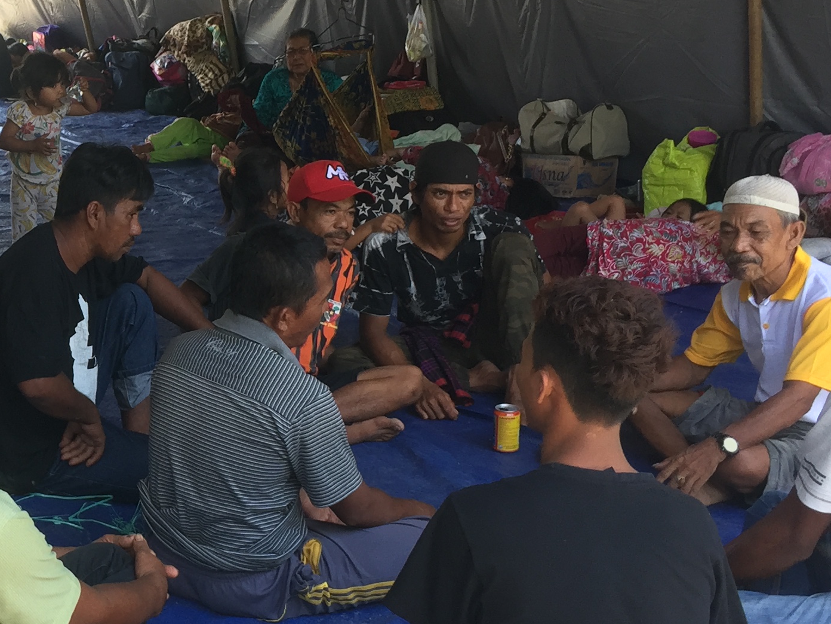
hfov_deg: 27.0
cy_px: 319
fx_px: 1632
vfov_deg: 21.6
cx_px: 6
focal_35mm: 68
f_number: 2.2
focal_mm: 4.15
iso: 40
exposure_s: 1/100
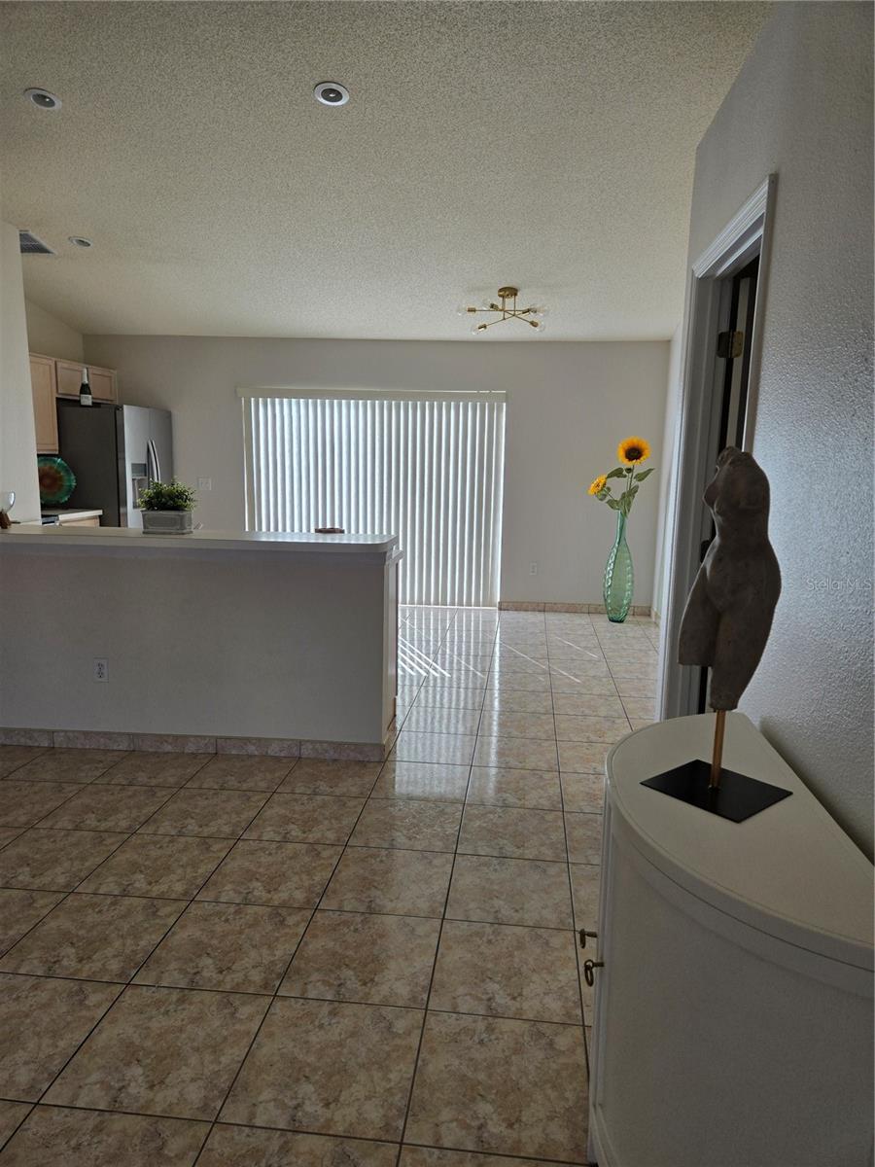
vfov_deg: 73.9
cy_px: 584
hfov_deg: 58.9
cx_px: 438
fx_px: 775
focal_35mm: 23
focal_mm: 5.4
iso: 80
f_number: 1.8
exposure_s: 1/508
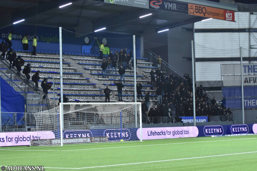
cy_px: 86
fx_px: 835
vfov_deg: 11.7
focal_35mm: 117
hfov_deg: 17.5
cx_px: 128
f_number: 4
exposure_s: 1/160
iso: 2500
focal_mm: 78
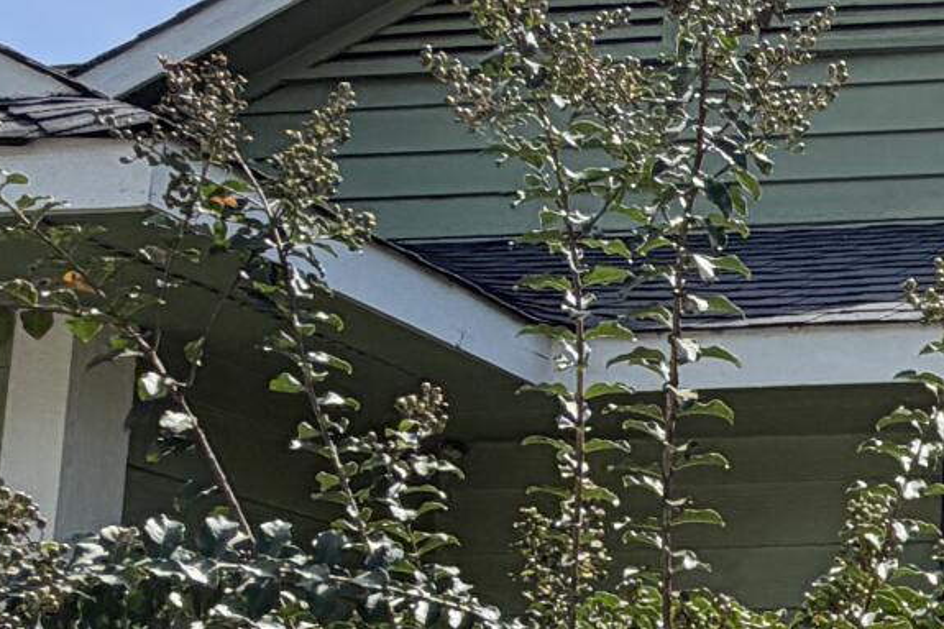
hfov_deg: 21.7
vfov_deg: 17.6
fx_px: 1992
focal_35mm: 76
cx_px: 1464
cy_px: 611
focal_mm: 2.22
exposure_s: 1/864
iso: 25
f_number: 2.2
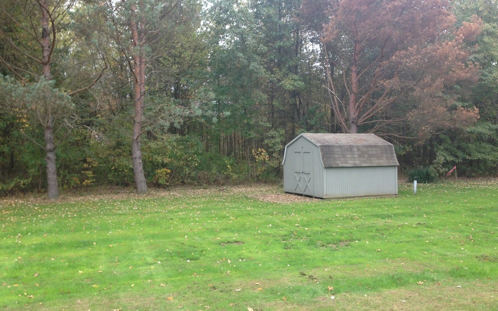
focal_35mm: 36
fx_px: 489
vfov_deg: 35.3
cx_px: 248
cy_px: 136
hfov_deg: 54.0
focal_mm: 4.12
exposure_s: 1/120
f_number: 2.4
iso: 64
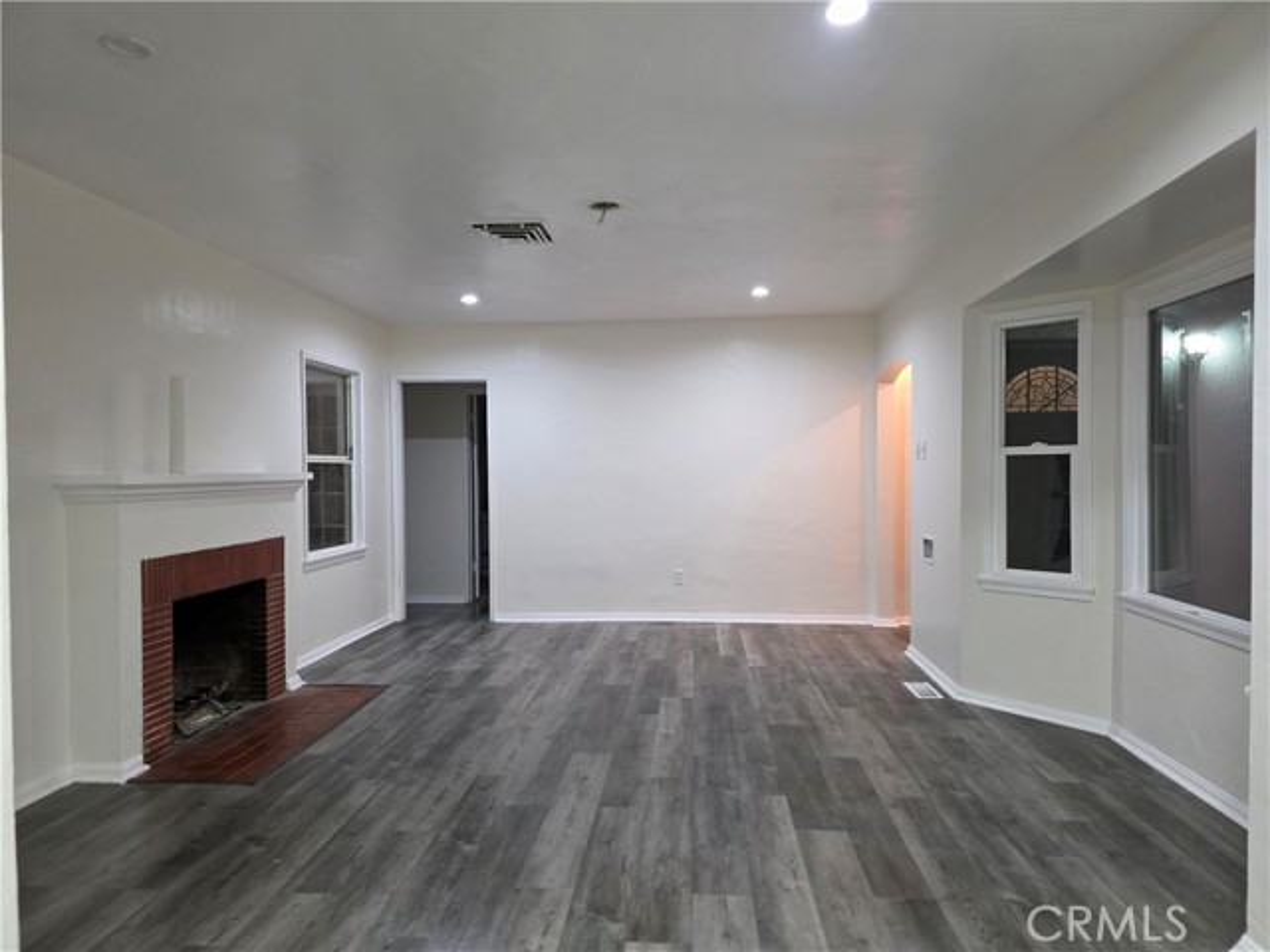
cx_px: 635
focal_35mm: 23
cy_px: 476
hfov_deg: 73.9
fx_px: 844
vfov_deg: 58.9
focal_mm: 6.3
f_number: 1.7
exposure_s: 1/120
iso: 800
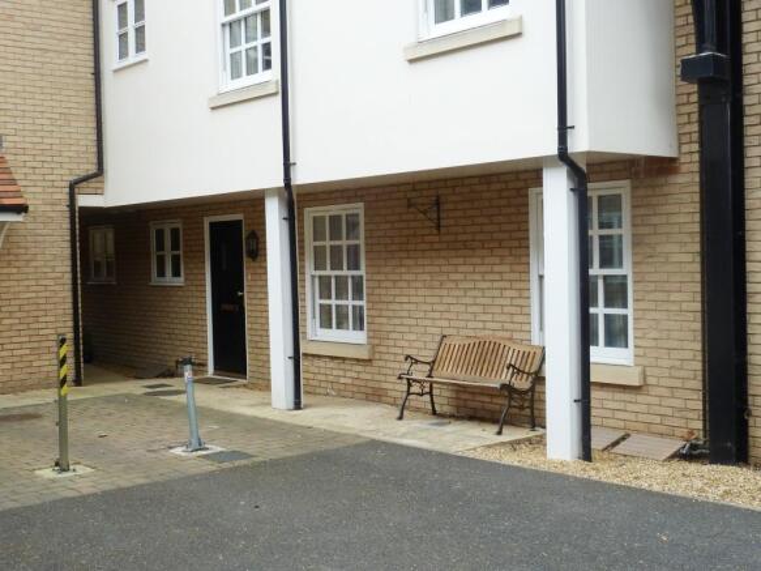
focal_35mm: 44
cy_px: 286
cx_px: 380
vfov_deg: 32.9
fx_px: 967
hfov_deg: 43.0
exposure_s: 1/125
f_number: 4
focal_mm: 7.3
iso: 80
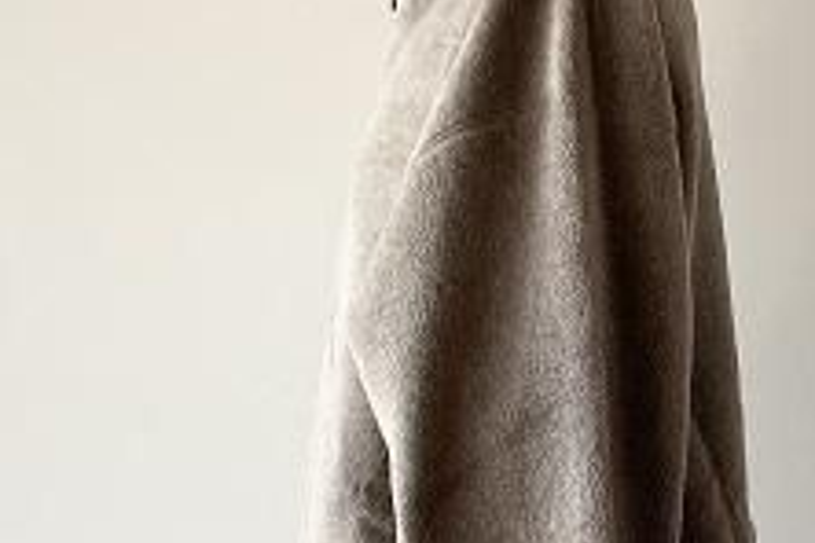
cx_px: 525
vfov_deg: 17.4
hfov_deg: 25.9
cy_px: 404
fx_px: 1766
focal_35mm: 78
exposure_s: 1/101
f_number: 1.6
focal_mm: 4.2
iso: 125
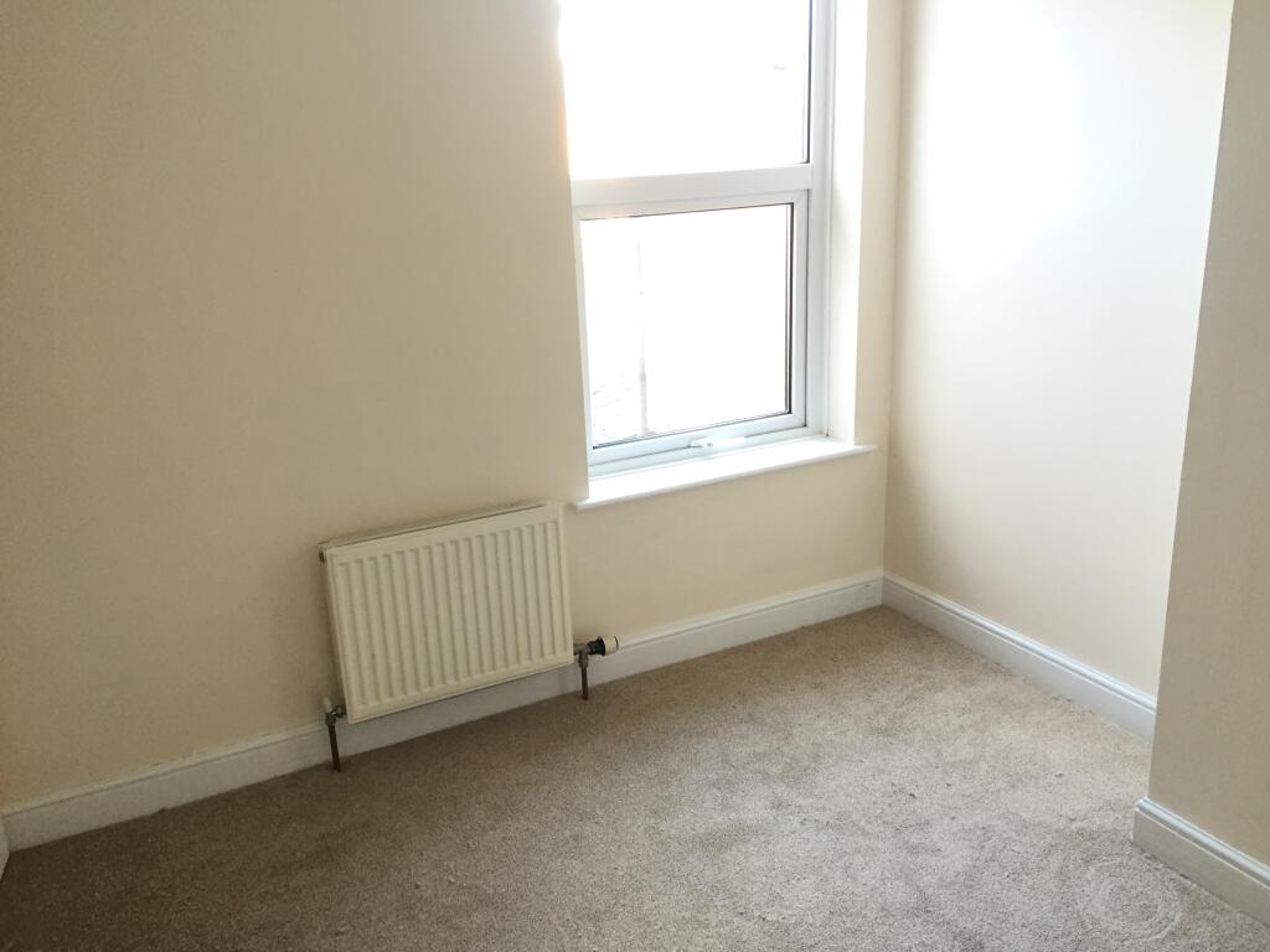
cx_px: 635
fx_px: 1064
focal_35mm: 29
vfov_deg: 48.2
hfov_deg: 61.7
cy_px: 476
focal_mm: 4.15
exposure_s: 1/30
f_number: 2.2
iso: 125
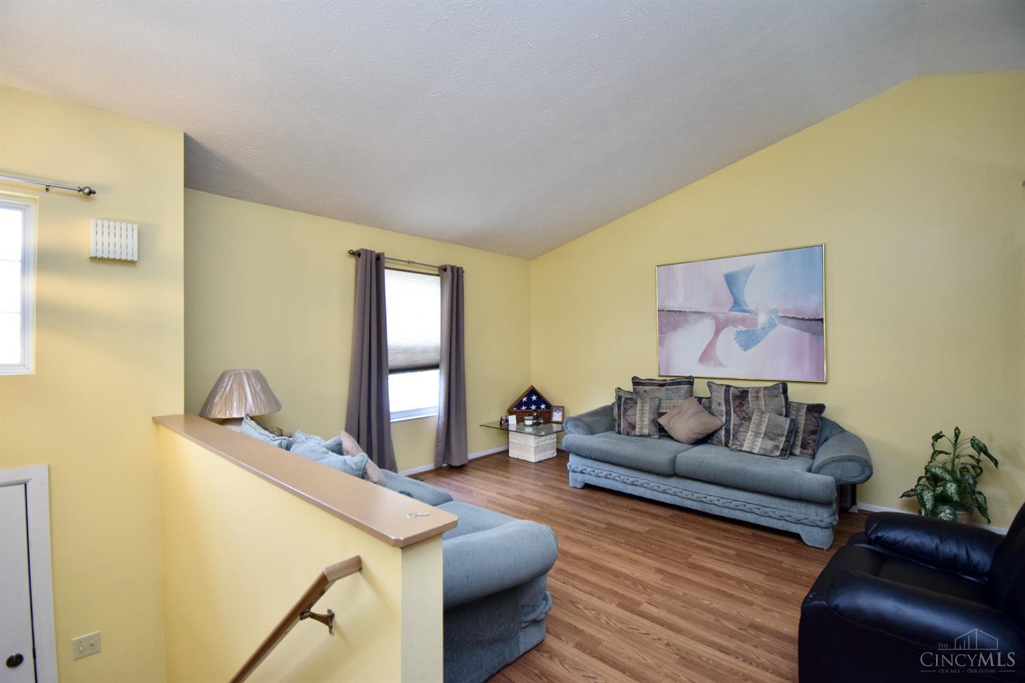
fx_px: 427
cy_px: 342
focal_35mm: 15
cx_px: 512
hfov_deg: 100.4
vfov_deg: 77.3
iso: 1100
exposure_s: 1/60
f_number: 4.5
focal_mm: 10
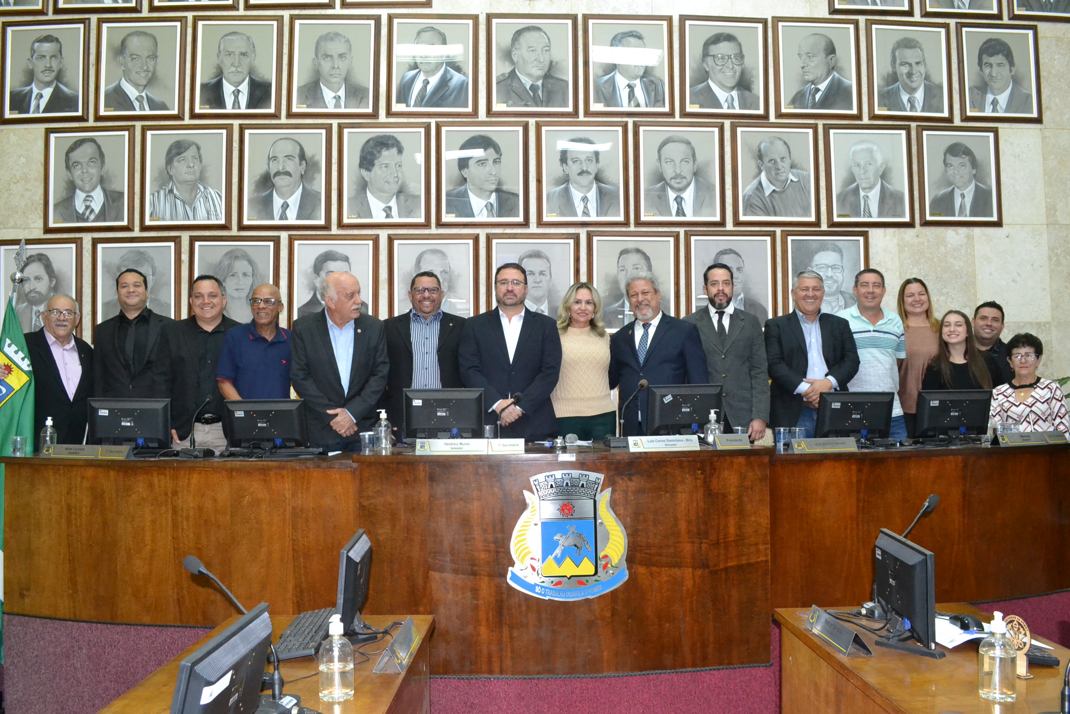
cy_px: 357
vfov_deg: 47.9
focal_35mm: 27
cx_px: 535
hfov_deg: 67.4
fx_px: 802
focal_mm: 18
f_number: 7.1
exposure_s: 1/60
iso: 3200
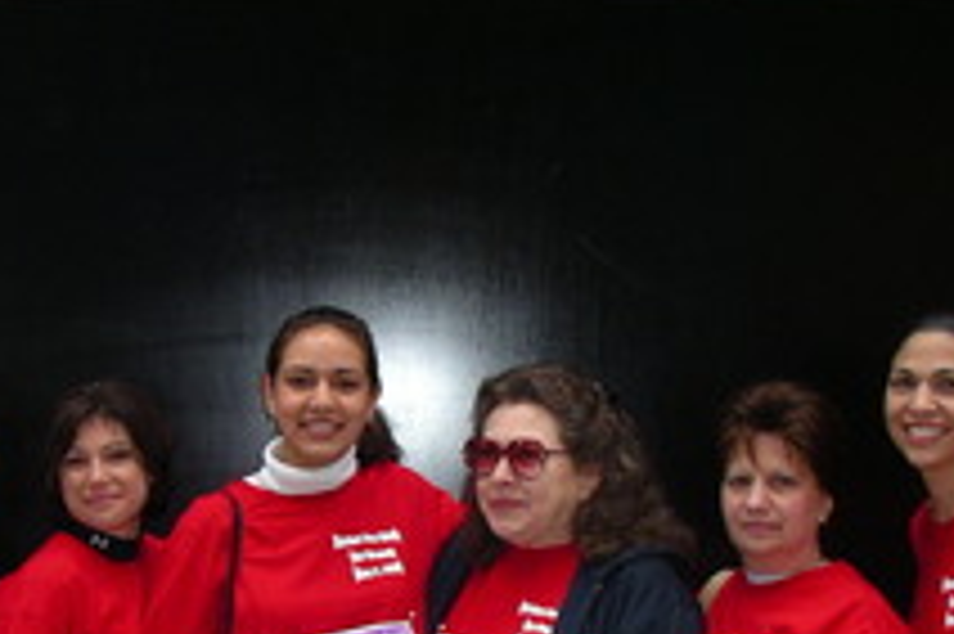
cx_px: 331
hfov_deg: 28.3
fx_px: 1880
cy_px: 636
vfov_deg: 18.6
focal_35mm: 71
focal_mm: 5.7
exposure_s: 1/60
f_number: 2.8
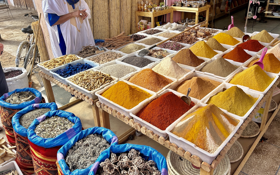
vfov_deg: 44.4
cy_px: 75
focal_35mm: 28
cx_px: 140
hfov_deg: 66.5
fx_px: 214
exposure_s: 1/1449
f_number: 1.5
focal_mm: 5.7
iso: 50
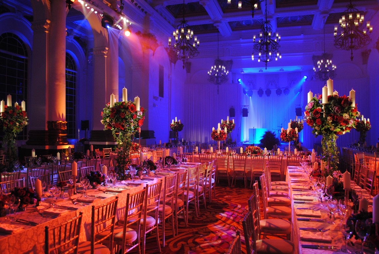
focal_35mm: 27
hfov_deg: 67.3
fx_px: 285
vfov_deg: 48.1
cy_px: 127
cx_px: 190
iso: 560
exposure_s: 1/30
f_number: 3.5
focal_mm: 18
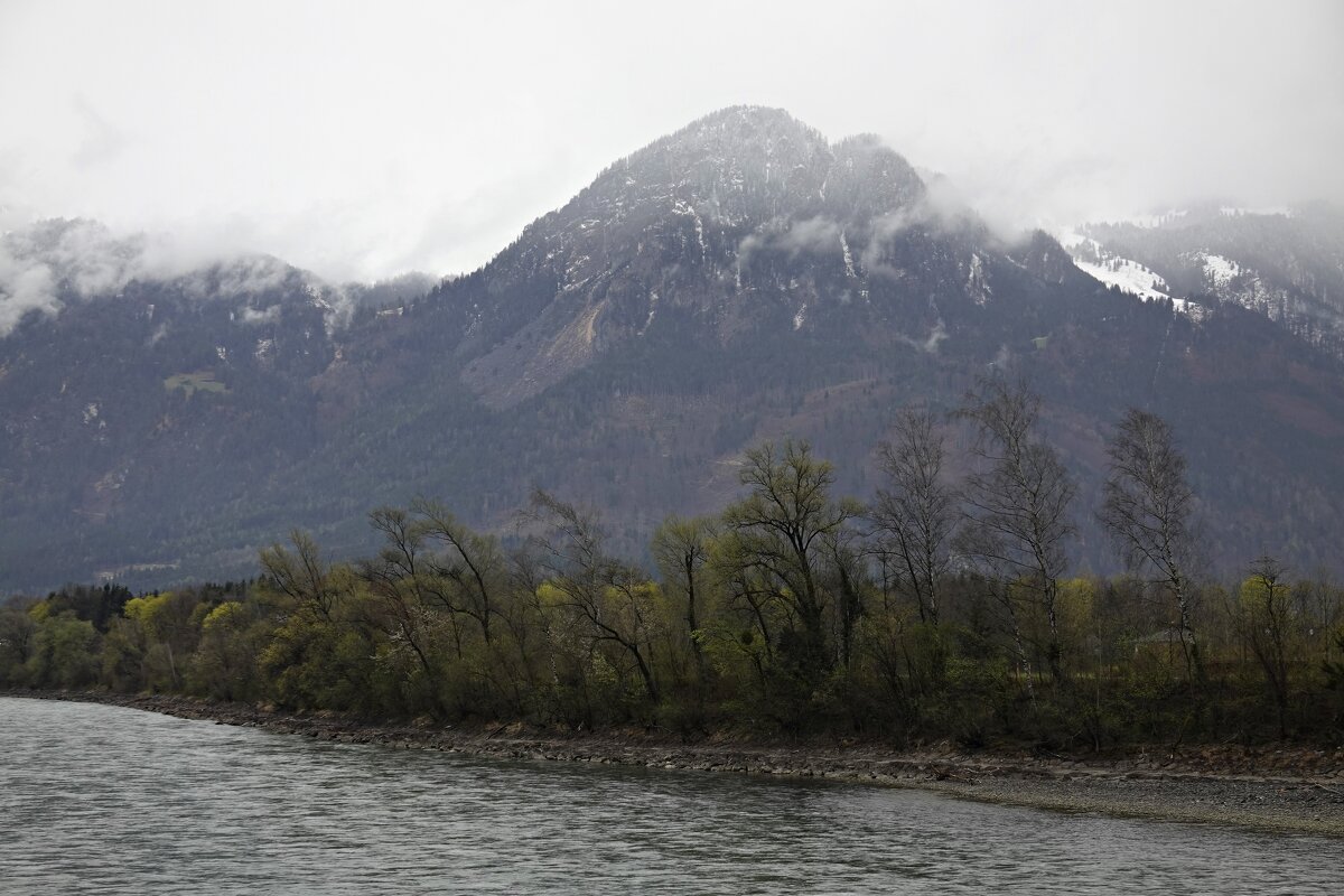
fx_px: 2091
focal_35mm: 56
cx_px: 672
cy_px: 448
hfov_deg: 35.6
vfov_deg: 24.2
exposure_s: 1/100
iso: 125
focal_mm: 20.69
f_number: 4
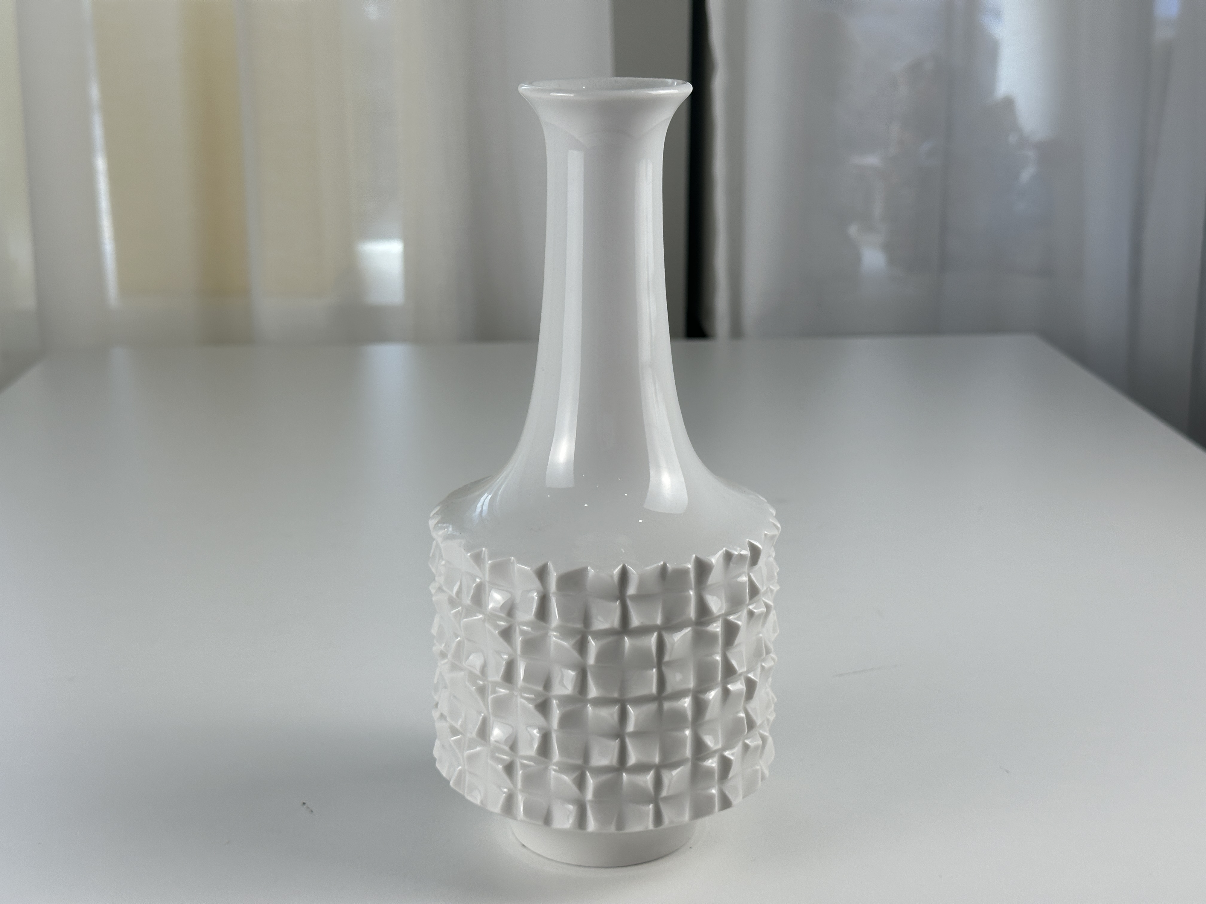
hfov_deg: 39.7
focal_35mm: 48
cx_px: 603
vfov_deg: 30.3
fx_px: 1672
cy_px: 452
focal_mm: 6.86
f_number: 1.78
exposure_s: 1/361
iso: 64
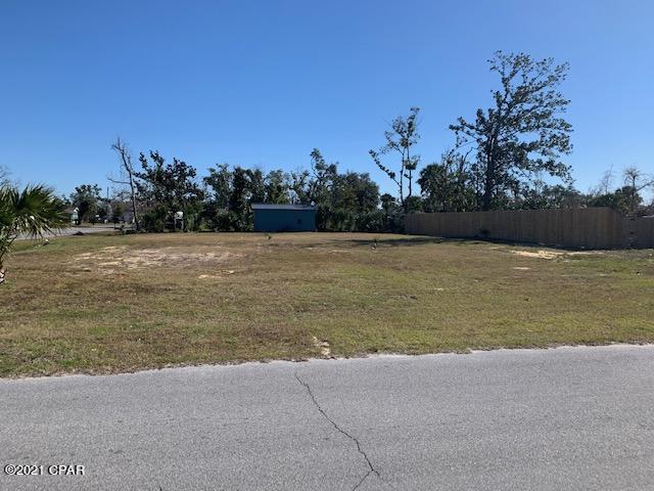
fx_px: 491
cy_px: 246
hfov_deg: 67.3
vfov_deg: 53.1
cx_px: 327
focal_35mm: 26
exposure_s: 1/2611
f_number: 1.8
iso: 25
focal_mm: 4.25
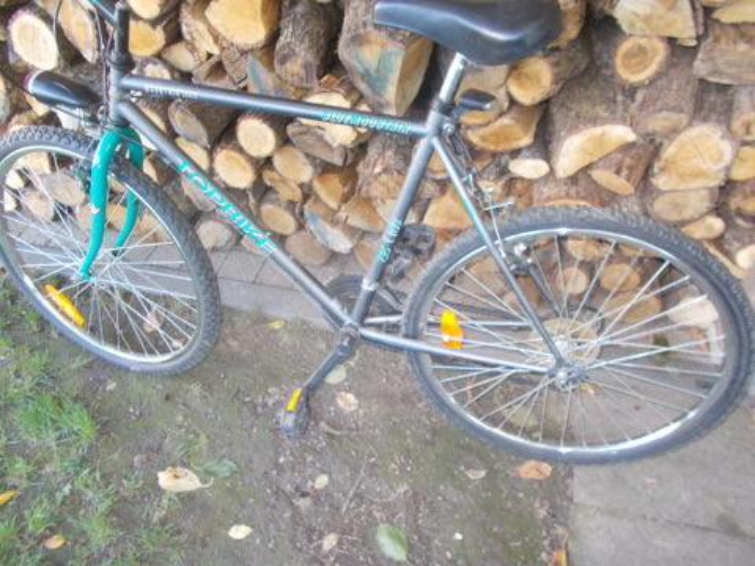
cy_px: 283
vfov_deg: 53.1
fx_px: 567
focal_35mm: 26
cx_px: 378
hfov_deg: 67.3
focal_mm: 4.6
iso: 200
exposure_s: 1/25
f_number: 3.2
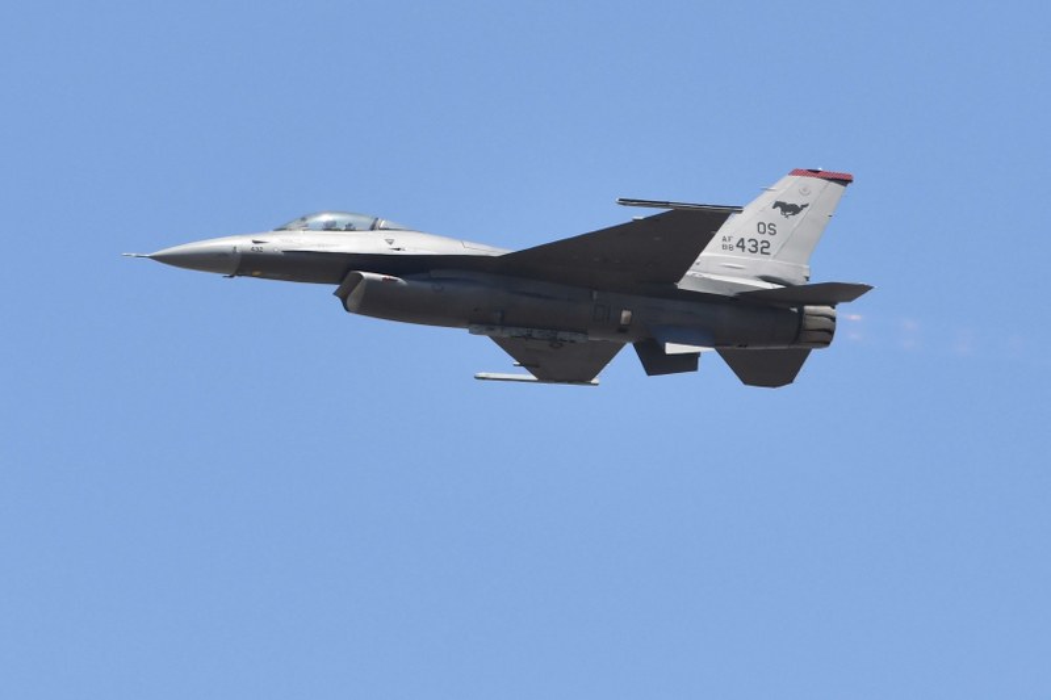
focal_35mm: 200
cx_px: 526
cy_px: 350
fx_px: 5837
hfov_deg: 10.3
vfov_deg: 6.9
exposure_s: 1/2000
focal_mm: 200
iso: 320
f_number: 7.1
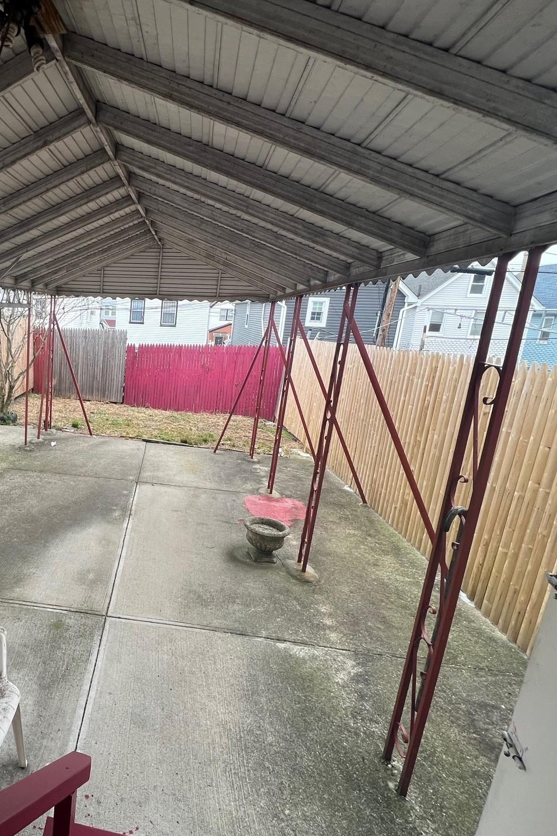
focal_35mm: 19
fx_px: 441
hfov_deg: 56.9
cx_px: 71
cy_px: 425
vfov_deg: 86.9
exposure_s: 1/137
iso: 32
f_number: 1.8
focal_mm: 1.57
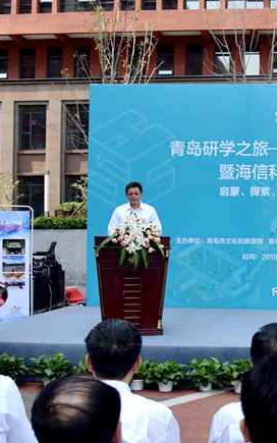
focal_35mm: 45
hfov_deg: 25.8
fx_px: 543
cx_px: 328
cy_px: 212
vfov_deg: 44.3
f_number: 5
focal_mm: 24
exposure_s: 1/2000
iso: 1000
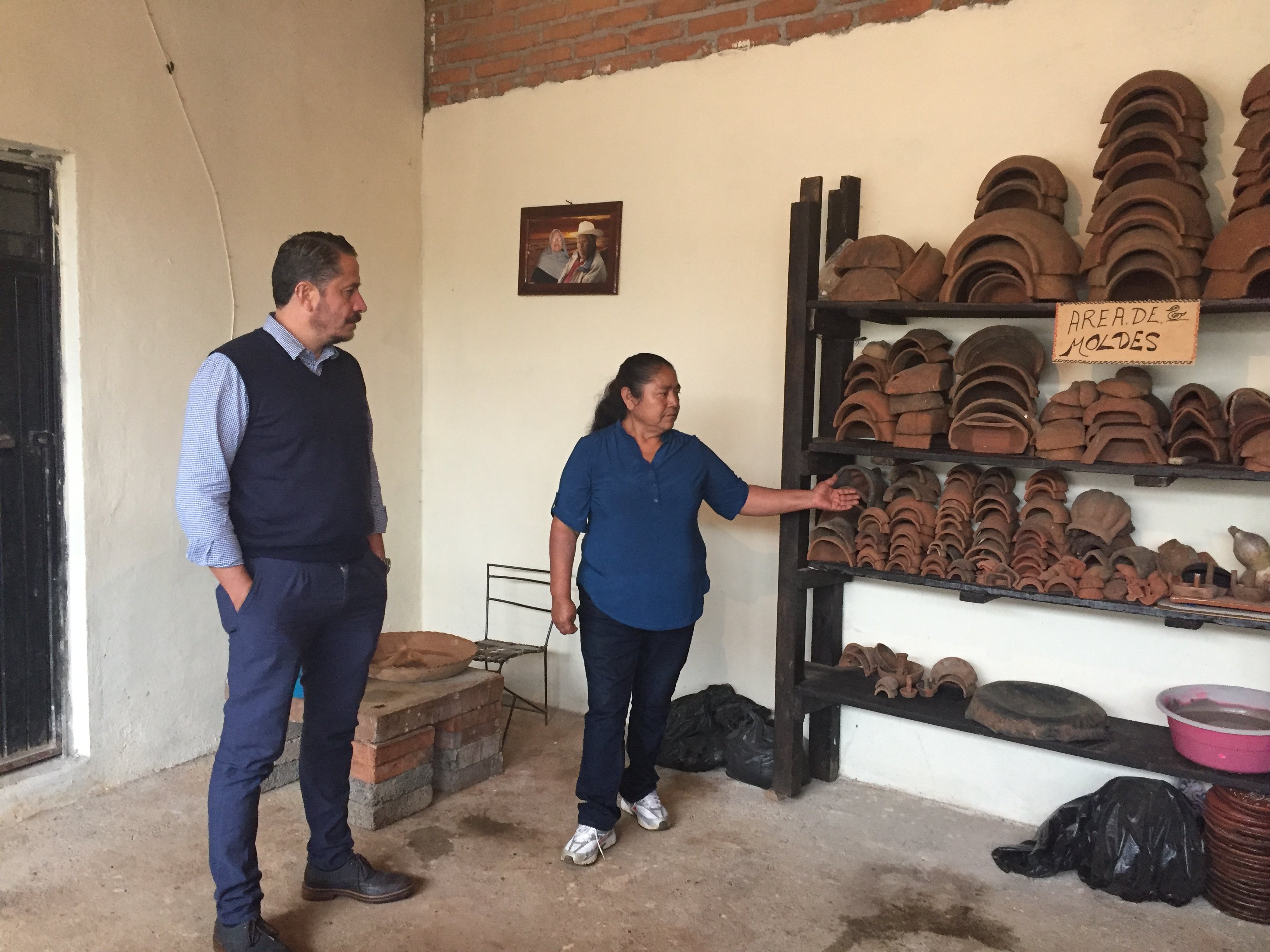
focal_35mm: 29
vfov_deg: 48.2
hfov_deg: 61.7
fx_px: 1064
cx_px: 635
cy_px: 476
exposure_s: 1/30
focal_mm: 4.15
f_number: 2.2
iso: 160
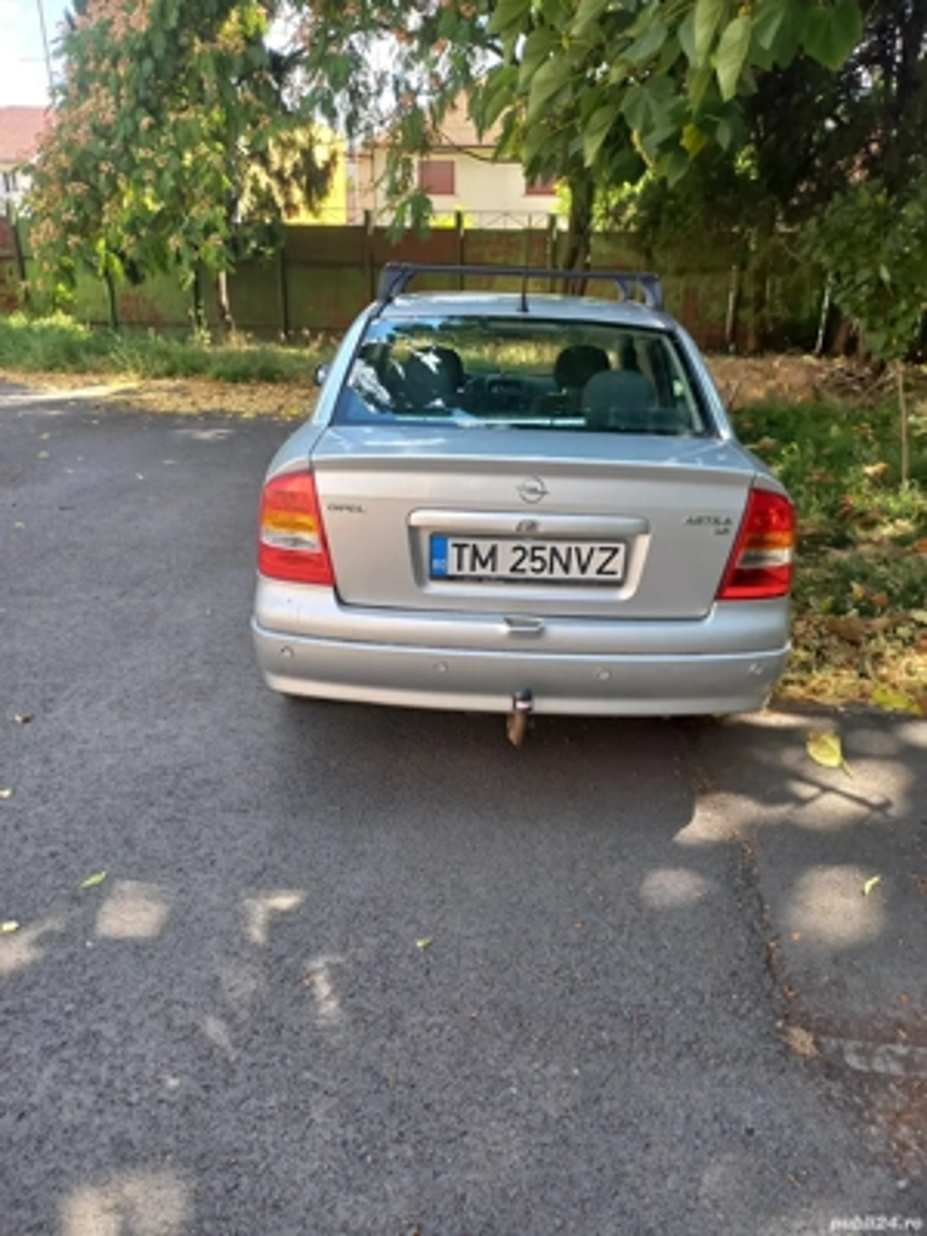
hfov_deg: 54.9
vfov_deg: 69.4
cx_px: 464
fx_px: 893
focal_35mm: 25
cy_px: 618
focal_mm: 4.65
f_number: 1.8
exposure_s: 1/120
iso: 50
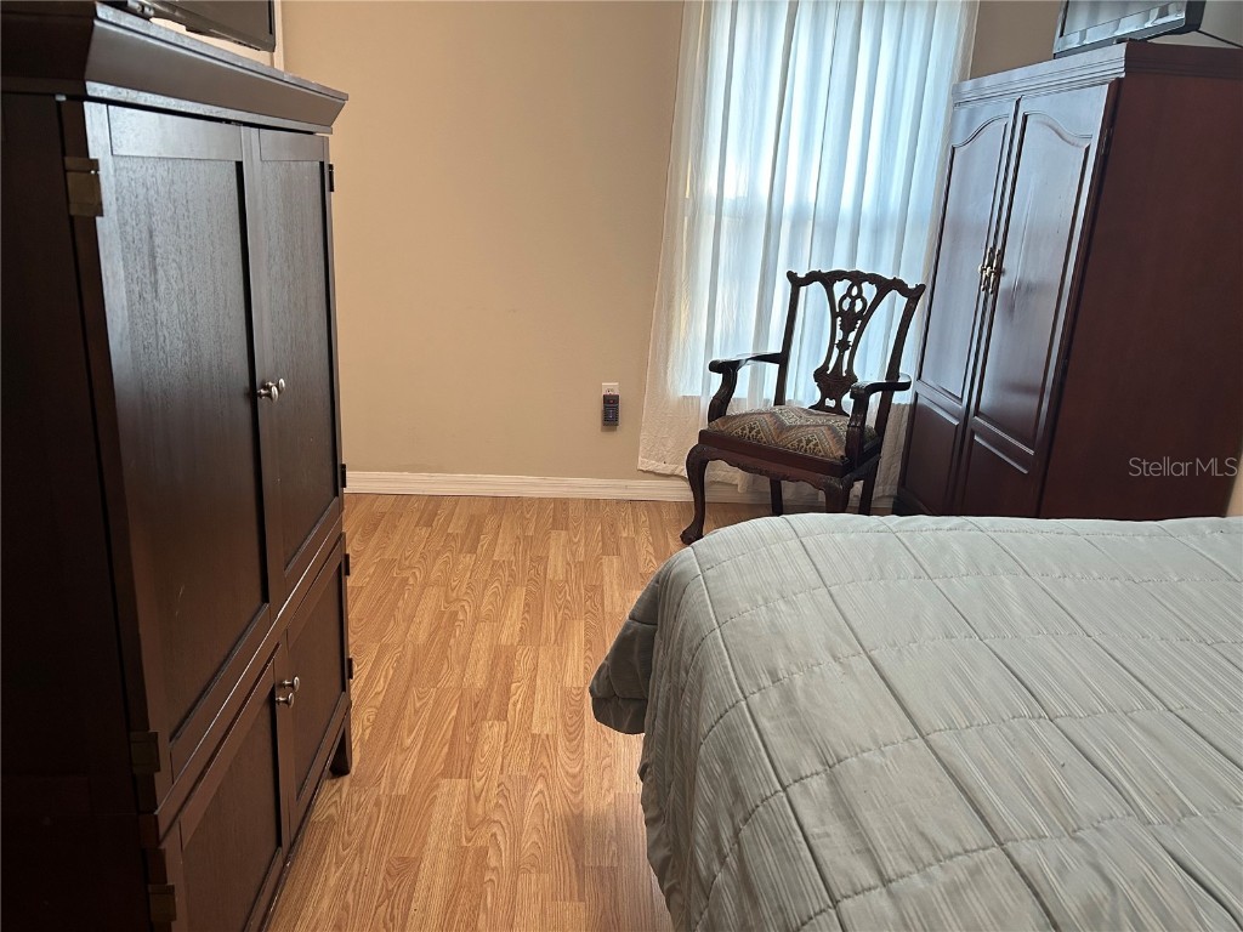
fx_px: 934
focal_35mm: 26
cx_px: 622
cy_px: 466
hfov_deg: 67.3
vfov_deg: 53.1
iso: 200
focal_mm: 5.7
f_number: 1.5
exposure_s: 1/60
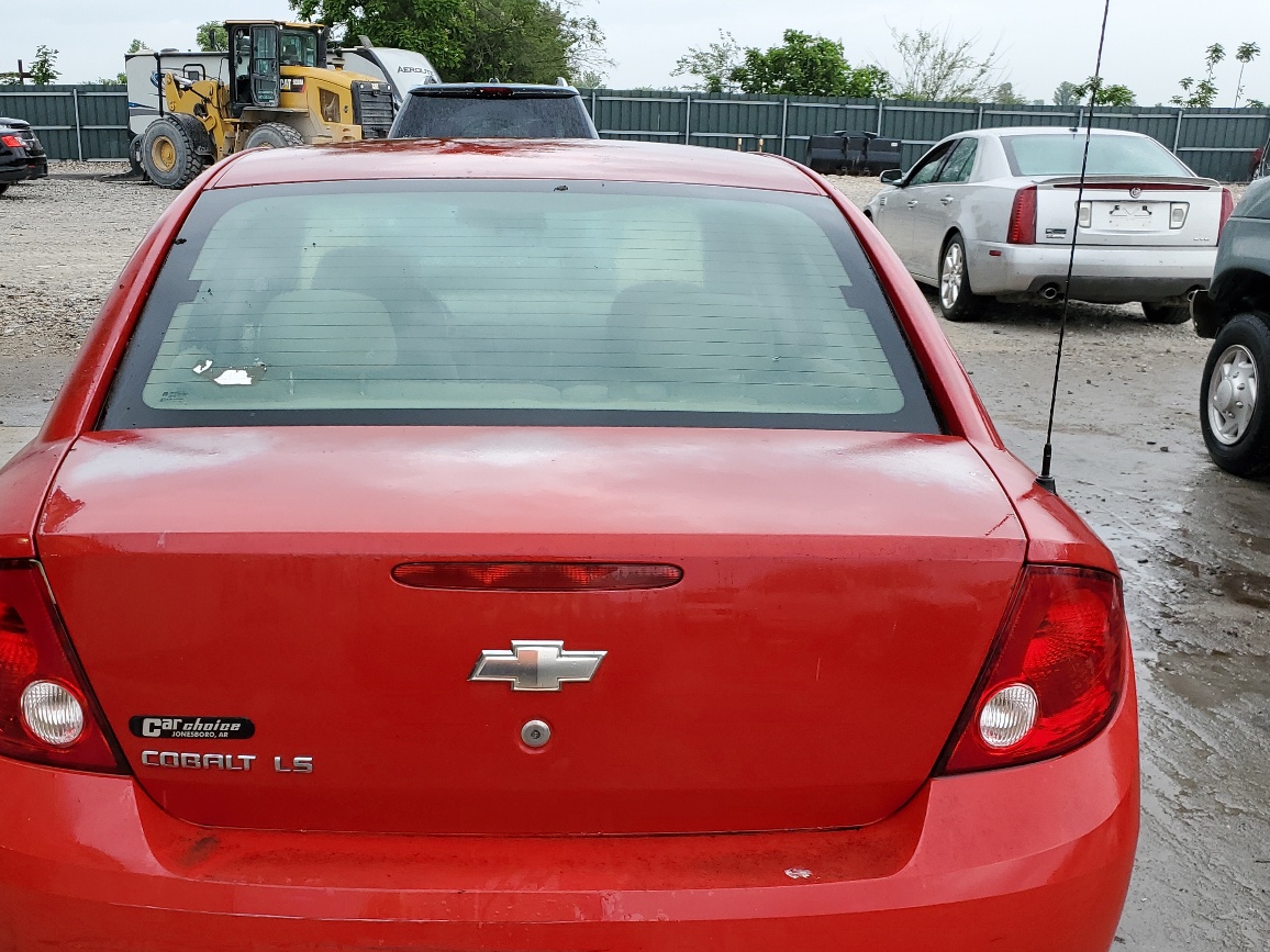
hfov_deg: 51.0
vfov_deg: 39.2
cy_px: 628
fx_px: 1321
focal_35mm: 36
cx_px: 502
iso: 50
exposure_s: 1/278
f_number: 1.5
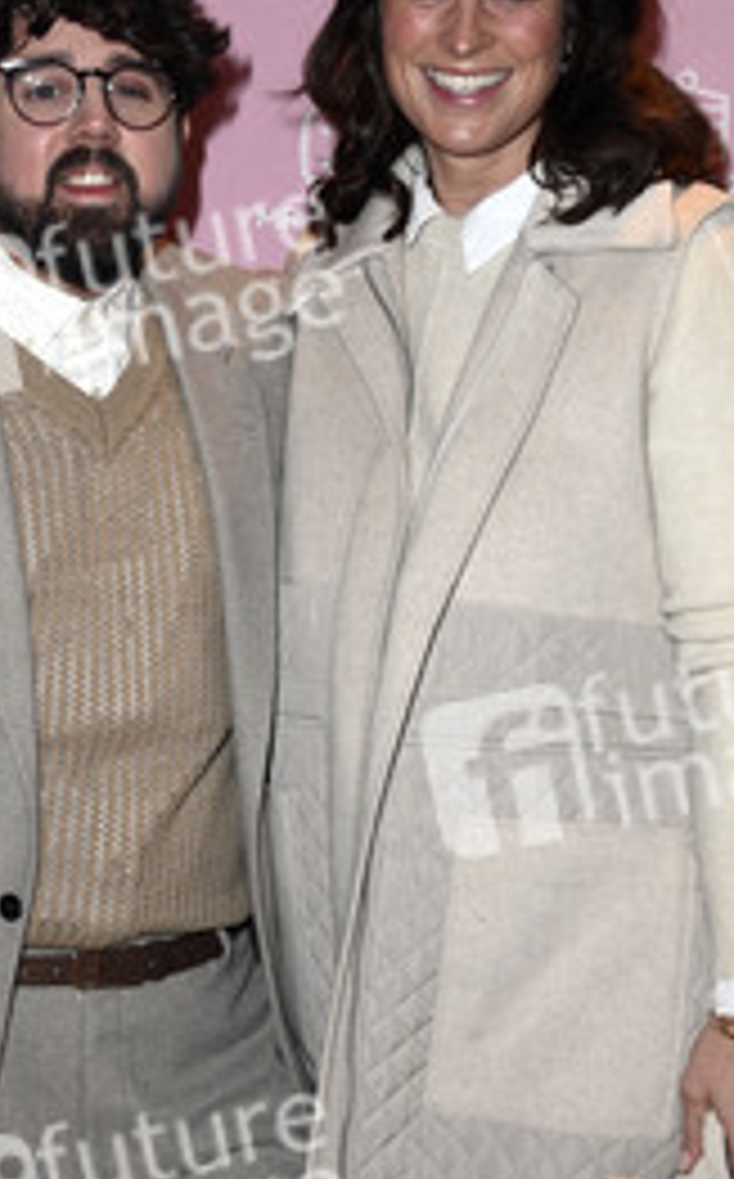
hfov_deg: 16.0
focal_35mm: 81
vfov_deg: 25.5
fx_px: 2601
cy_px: 526
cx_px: 243
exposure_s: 1/200
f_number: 5.6
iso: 800
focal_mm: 52
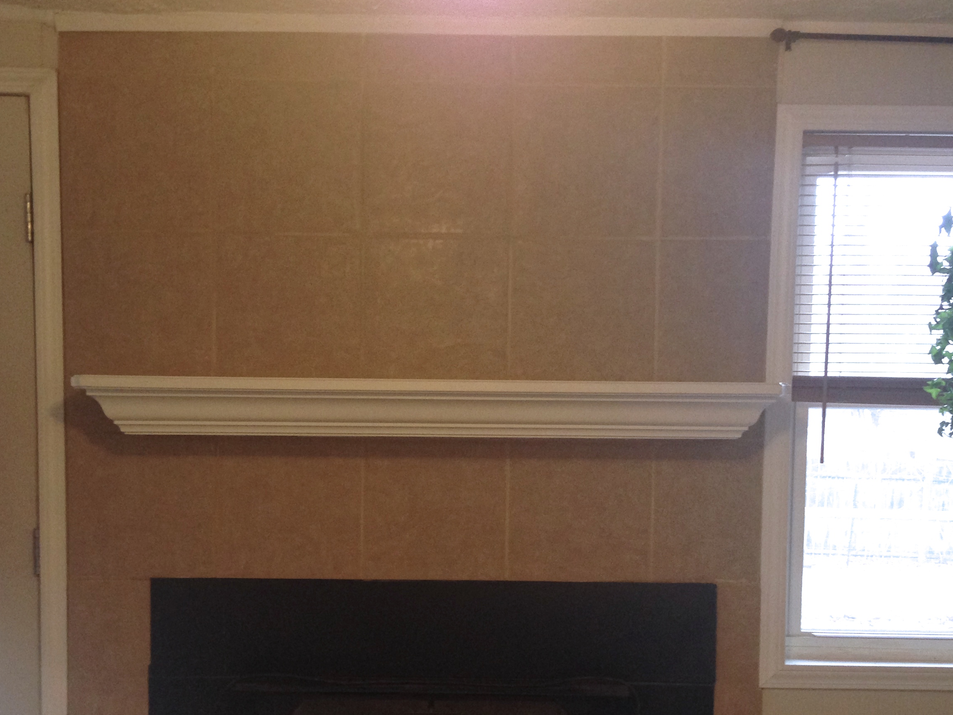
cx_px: 449
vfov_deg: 30.6
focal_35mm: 47
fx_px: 1294
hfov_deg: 40.4
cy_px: 492
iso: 160
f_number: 2.4
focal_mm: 4.12
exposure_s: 1/20
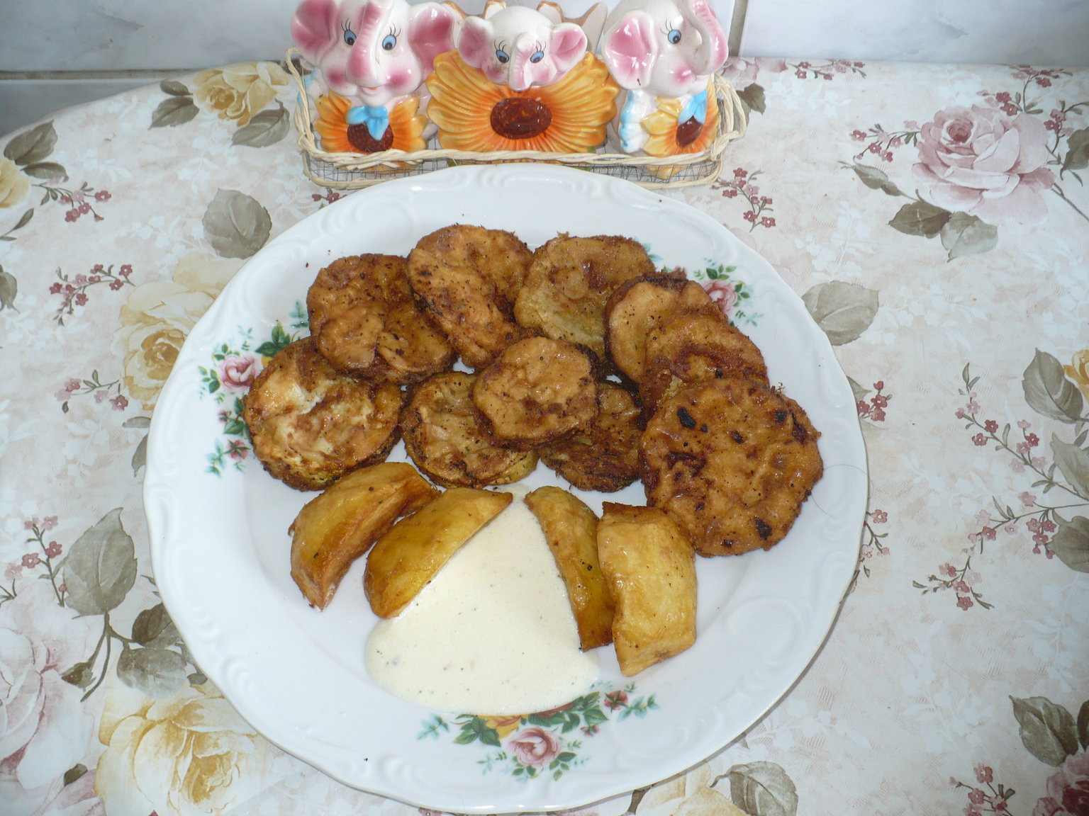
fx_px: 1164
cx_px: 544
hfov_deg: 50.1
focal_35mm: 37
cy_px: 408
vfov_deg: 38.7
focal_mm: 6.1
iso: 100
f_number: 2.8
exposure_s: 1/30
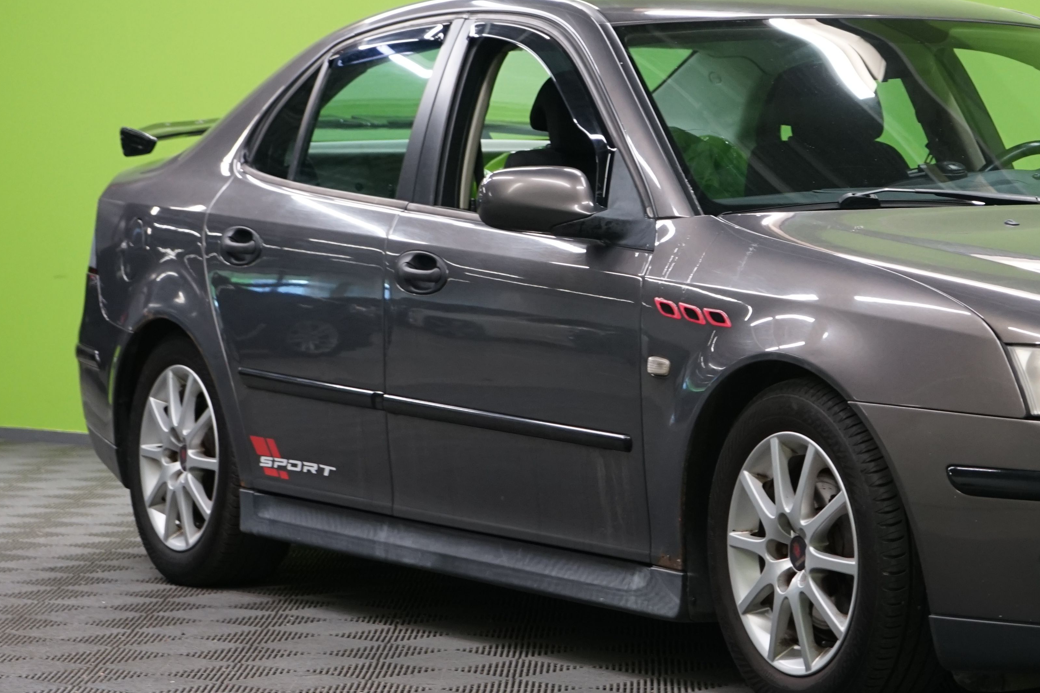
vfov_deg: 10.5
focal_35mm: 131
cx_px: 891
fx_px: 3784
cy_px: 294
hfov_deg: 15.5
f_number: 5.6
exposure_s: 1/50
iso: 1000
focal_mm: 70
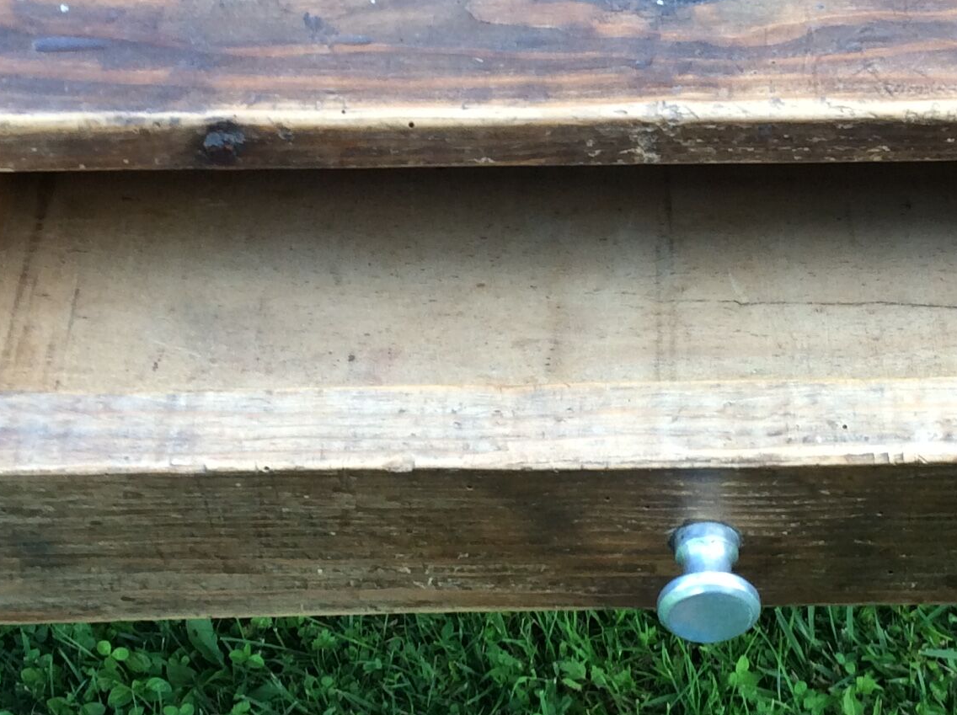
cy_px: 472
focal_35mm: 73
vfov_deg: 20.1
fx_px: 2016
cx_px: 664
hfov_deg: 26.5
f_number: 2.4
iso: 32
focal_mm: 3.3
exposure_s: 1/50
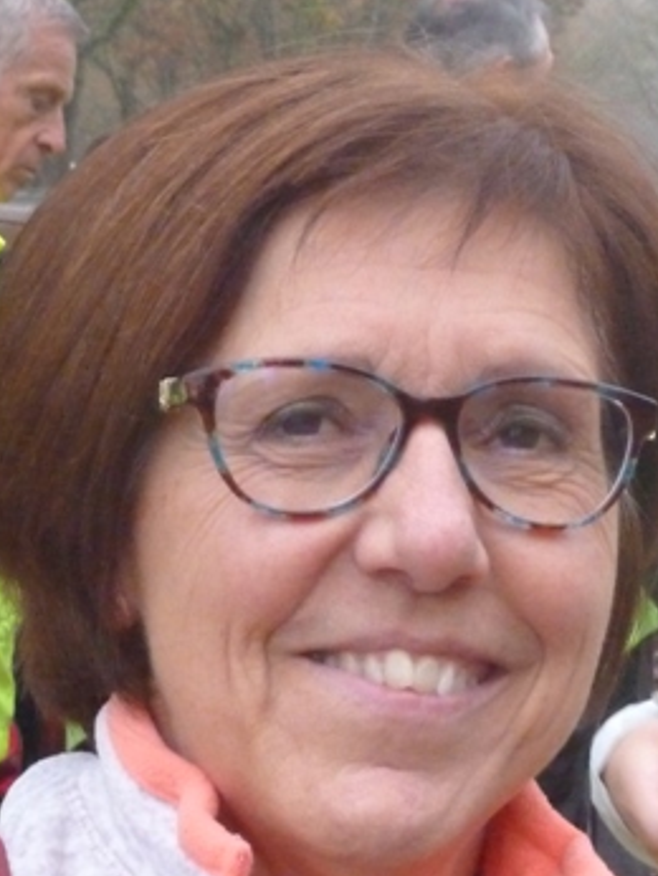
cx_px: 357
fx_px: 1721
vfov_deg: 28.5
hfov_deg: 21.6
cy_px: 518
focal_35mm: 68
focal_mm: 8.5
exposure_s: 1/40
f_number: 3.8
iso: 800
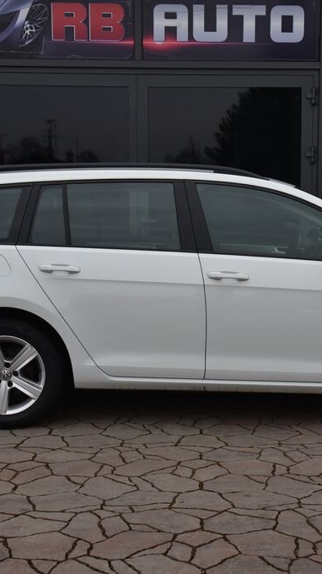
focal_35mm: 60
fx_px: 912
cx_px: 212
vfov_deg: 34.9
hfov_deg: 20.0
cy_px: 287
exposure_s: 1/320
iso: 500
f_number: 9
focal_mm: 38
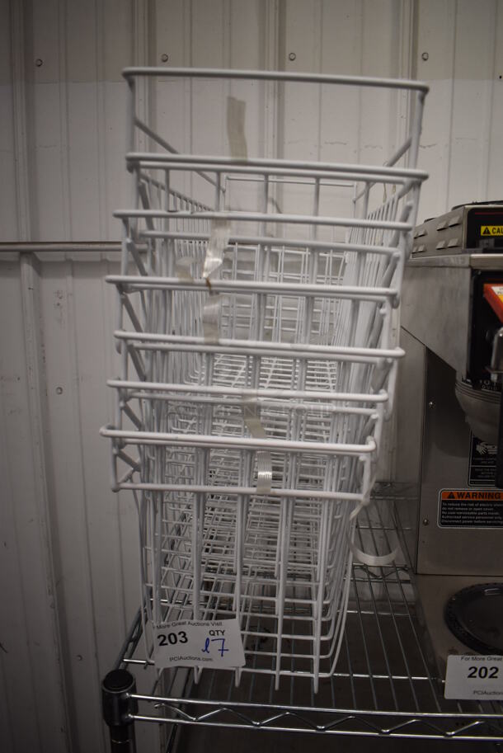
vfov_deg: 67.3
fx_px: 565
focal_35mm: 27
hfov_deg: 48.0
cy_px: 376
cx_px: 252
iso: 560
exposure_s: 1/250
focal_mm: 18
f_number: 3.5
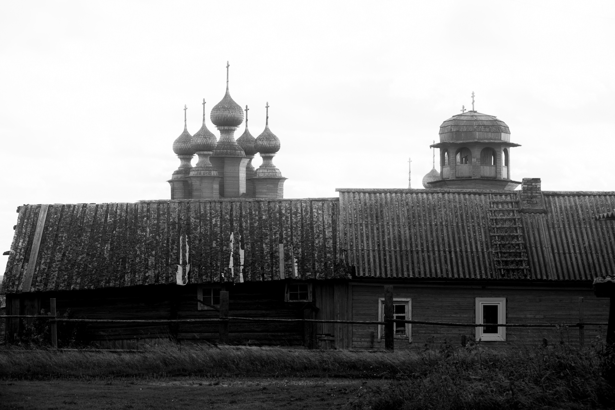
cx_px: 308
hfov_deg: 18.6
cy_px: 205
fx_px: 1880
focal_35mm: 110
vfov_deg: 12.5
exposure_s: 1/750
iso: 400
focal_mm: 110
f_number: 9.5
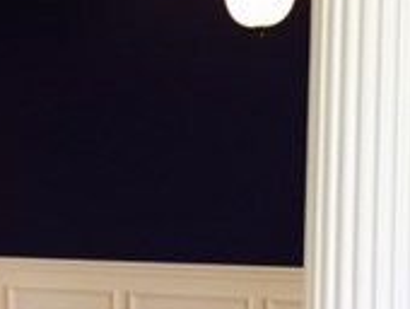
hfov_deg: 17.4
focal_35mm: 109
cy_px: 309
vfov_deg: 13.4
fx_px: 1293
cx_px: -39
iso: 32
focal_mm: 4.15
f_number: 2.2
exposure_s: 1/30
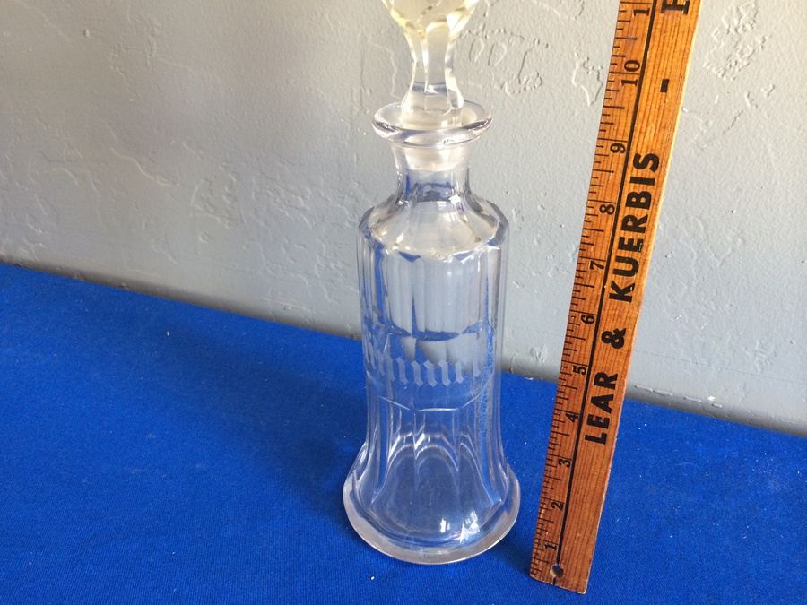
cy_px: 302
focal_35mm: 30
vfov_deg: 46.8
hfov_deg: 60.0
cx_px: 404
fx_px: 699
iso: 100
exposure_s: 1/30
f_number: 2.2
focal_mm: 4.12
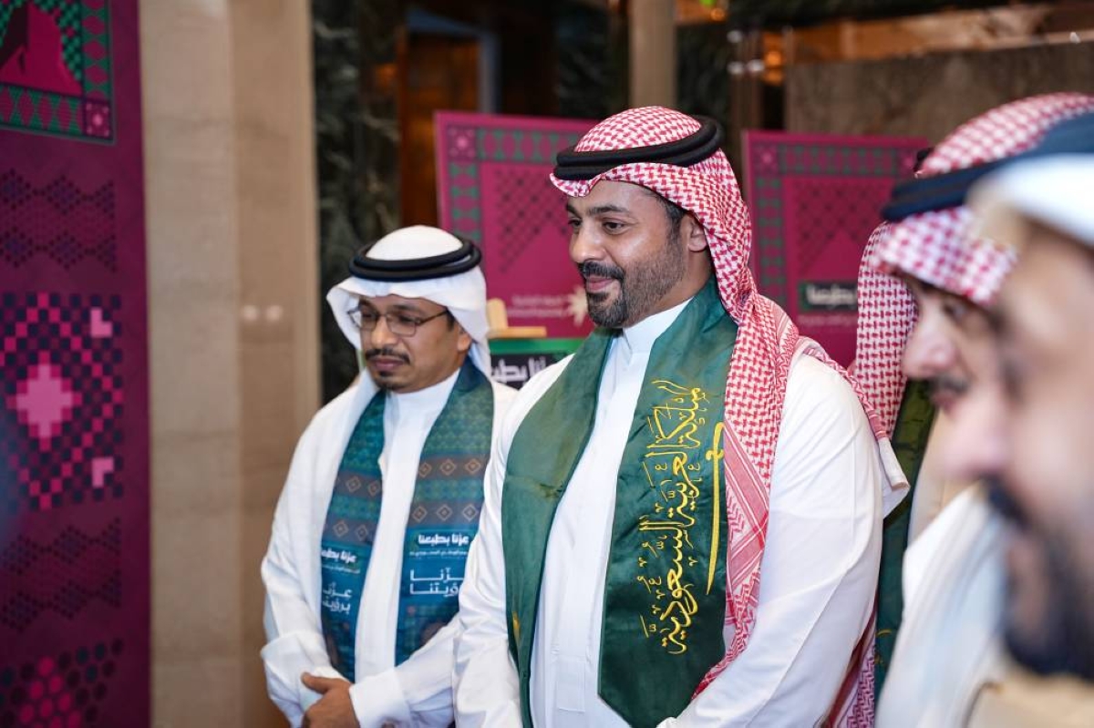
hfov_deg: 36.0
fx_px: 1683
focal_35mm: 55
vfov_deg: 24.4
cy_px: 364
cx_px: 547
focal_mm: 55.4
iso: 1250
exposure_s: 1/200
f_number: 2.8
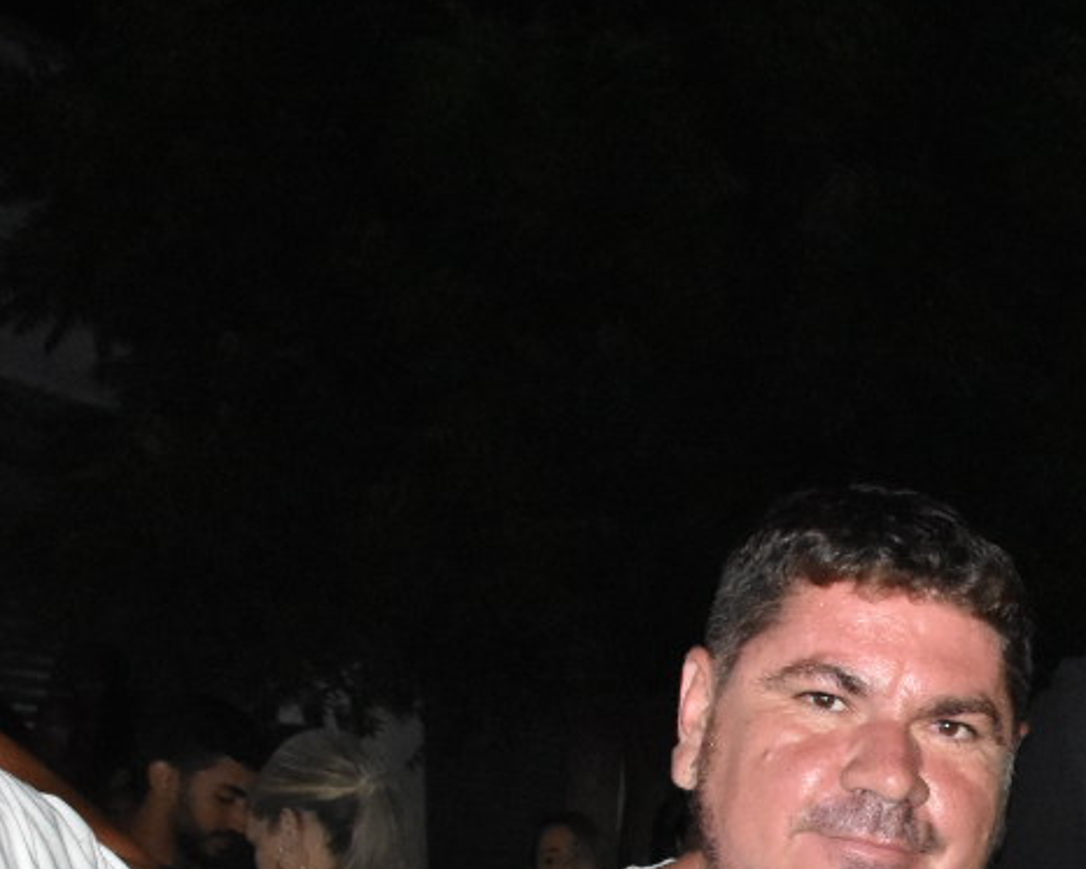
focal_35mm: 88
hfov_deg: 20.4
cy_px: 1191
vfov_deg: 16.3
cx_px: 1272
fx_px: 2829
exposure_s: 1/100
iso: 3200
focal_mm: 18
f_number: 5.6
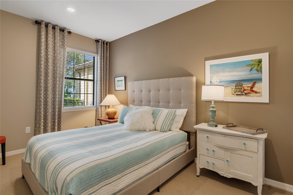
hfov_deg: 73.7
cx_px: 146
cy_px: 98
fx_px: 195
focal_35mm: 24
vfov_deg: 53.1
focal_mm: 16
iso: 320
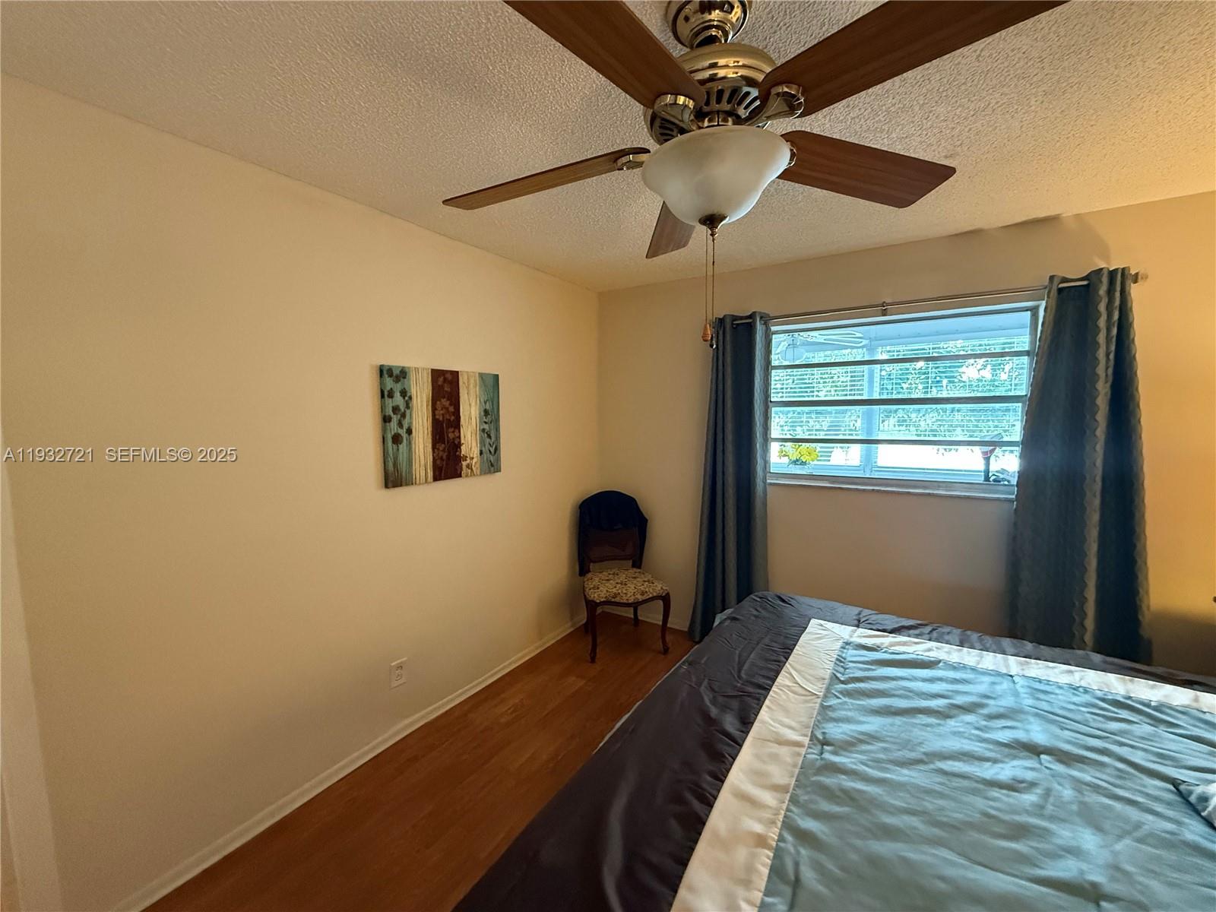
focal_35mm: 14
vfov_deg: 85.7
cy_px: 456
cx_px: 608
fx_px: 492
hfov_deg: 102.1
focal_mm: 2.22
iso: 800
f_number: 2.2
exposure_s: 1/60
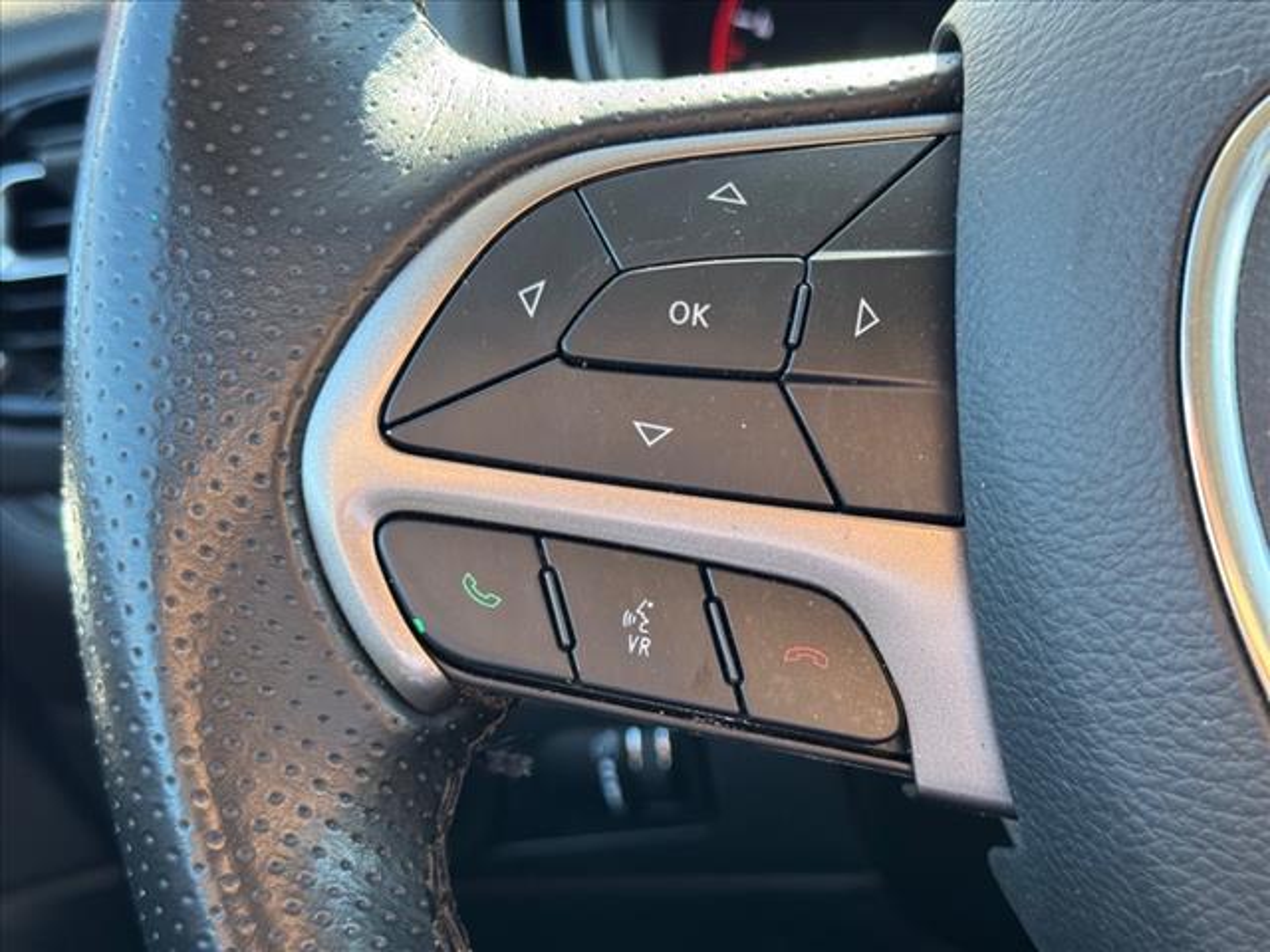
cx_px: 635
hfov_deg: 39.7
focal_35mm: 48
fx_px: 1761
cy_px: 476
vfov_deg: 30.3
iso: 100
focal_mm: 6.76
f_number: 1.78
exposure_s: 1/76
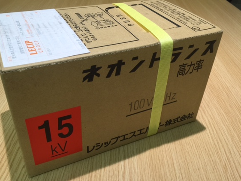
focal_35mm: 33
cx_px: 108
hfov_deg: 55.2
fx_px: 230
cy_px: 92
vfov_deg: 43.0
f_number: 2.2
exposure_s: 1/40
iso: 32
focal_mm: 4.15
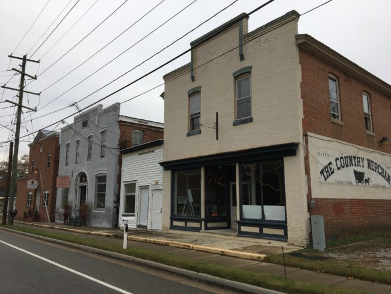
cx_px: 196
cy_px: 147
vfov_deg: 48.3
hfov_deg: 61.6
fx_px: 328
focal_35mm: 29
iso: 25
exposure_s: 1/396
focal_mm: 4.15
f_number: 2.2
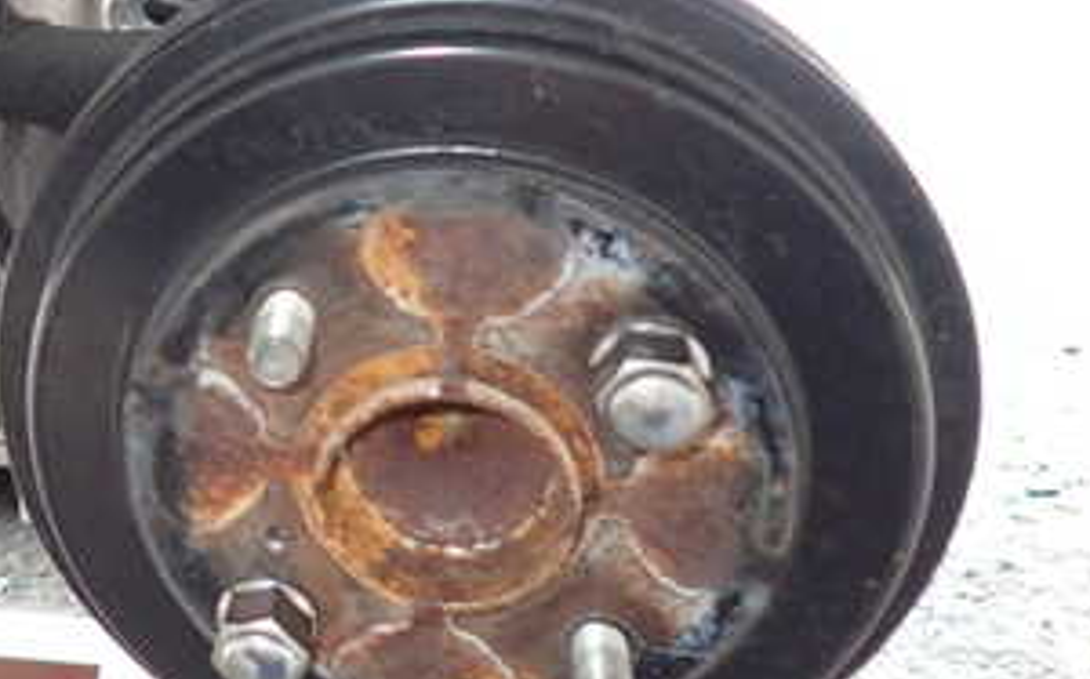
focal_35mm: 53
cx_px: 80
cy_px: 232
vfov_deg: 24.3
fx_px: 1573
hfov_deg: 35.6
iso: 200
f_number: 2
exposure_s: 1/30
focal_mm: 4.5
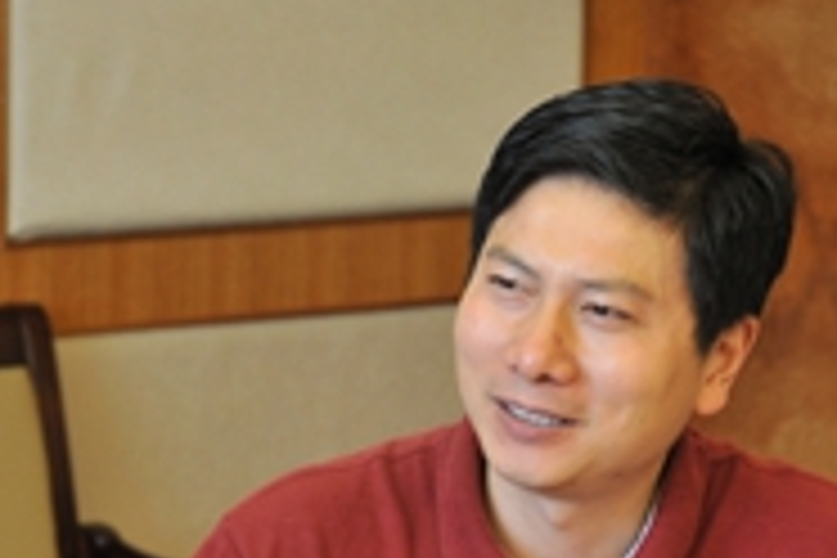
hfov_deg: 8.1
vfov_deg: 5.4
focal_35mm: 254
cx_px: 306
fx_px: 5905
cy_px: 506
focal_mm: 70
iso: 400
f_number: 4.5
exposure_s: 1/15
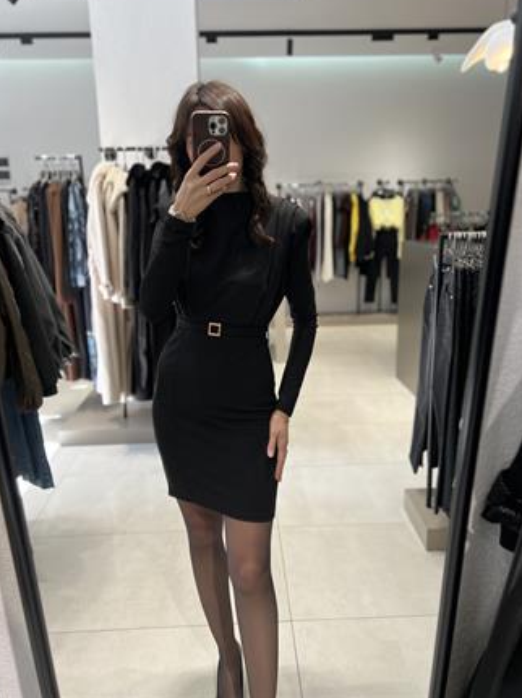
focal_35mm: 27
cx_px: 255
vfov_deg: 65.3
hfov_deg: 51.3
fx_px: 543
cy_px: 338
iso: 40
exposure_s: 1/121
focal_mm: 5.7
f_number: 1.5
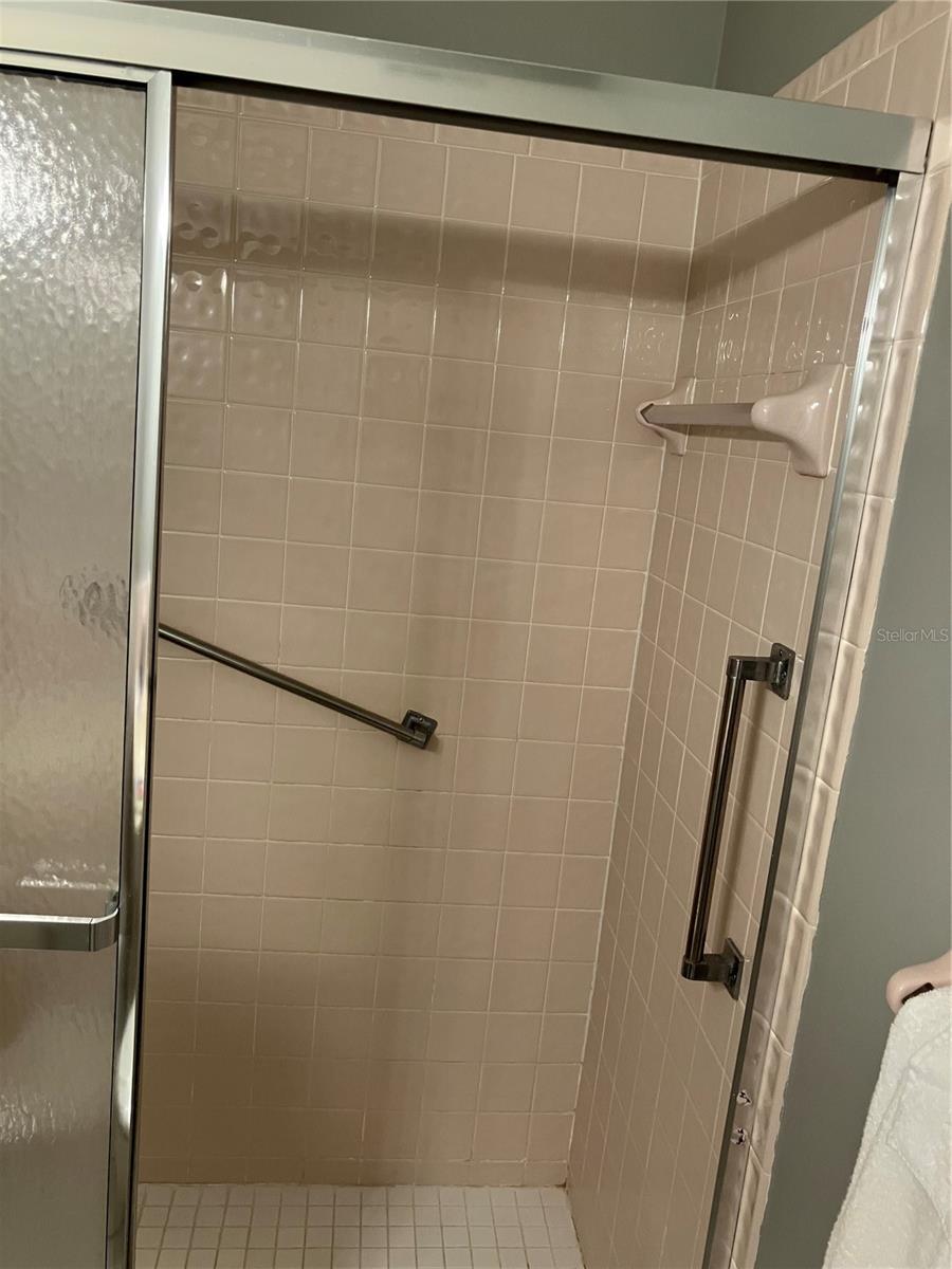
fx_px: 1027
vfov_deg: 63.4
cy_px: 634
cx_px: 476
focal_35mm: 28
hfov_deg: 49.7
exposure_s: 1/60
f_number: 1.8
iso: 100
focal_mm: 3.99
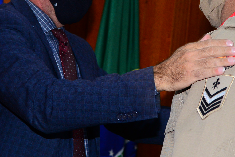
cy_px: 27
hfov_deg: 15.3
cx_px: 135
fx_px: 875
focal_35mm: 134
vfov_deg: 10.2
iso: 1600
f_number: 4
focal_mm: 55
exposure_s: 1/125
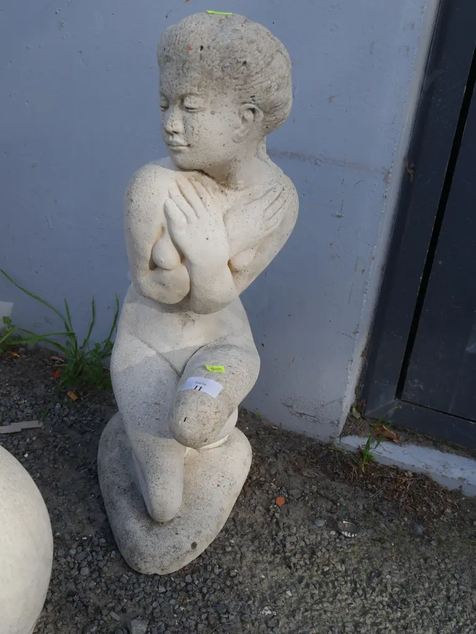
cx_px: 238
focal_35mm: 34
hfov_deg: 41.8
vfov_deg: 53.9
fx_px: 623
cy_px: 317
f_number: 6.3
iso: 200
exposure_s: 1/250
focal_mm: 17
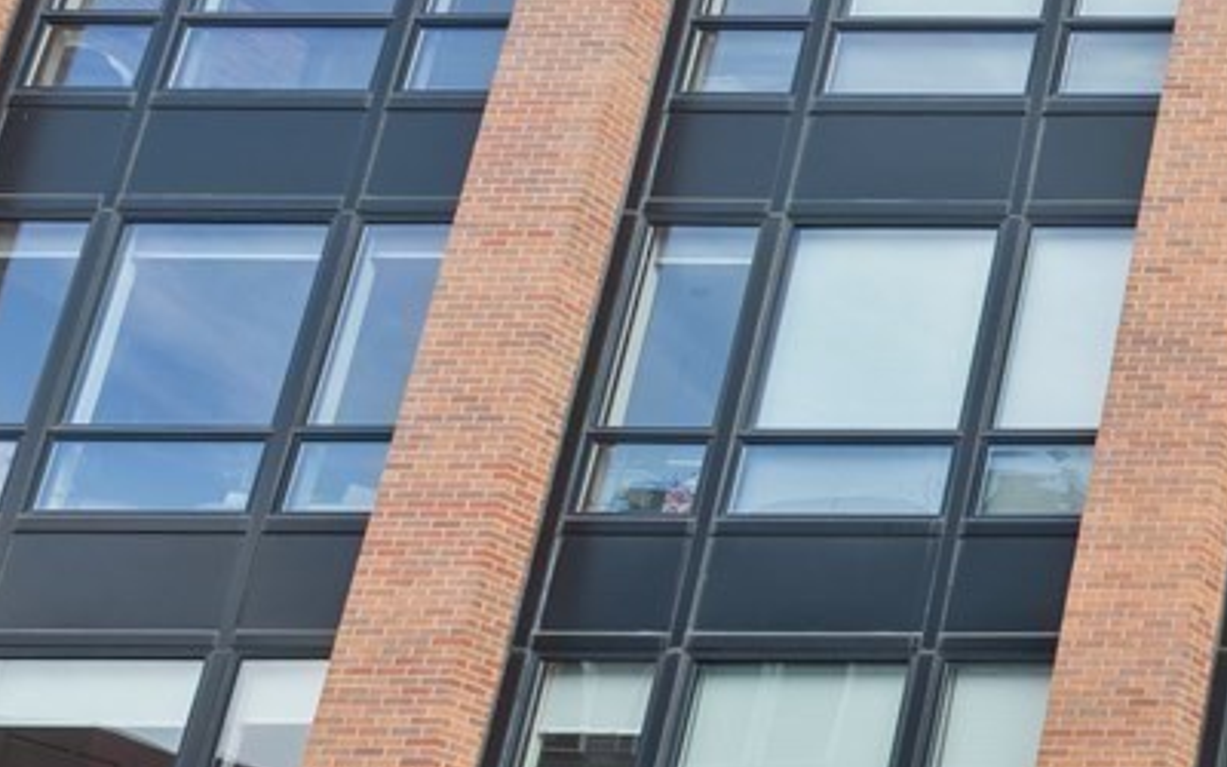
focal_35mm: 73
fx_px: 2441
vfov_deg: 17.7
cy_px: 600
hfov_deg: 17.8
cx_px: 2543
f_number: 8
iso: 100
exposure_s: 1/60
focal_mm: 14
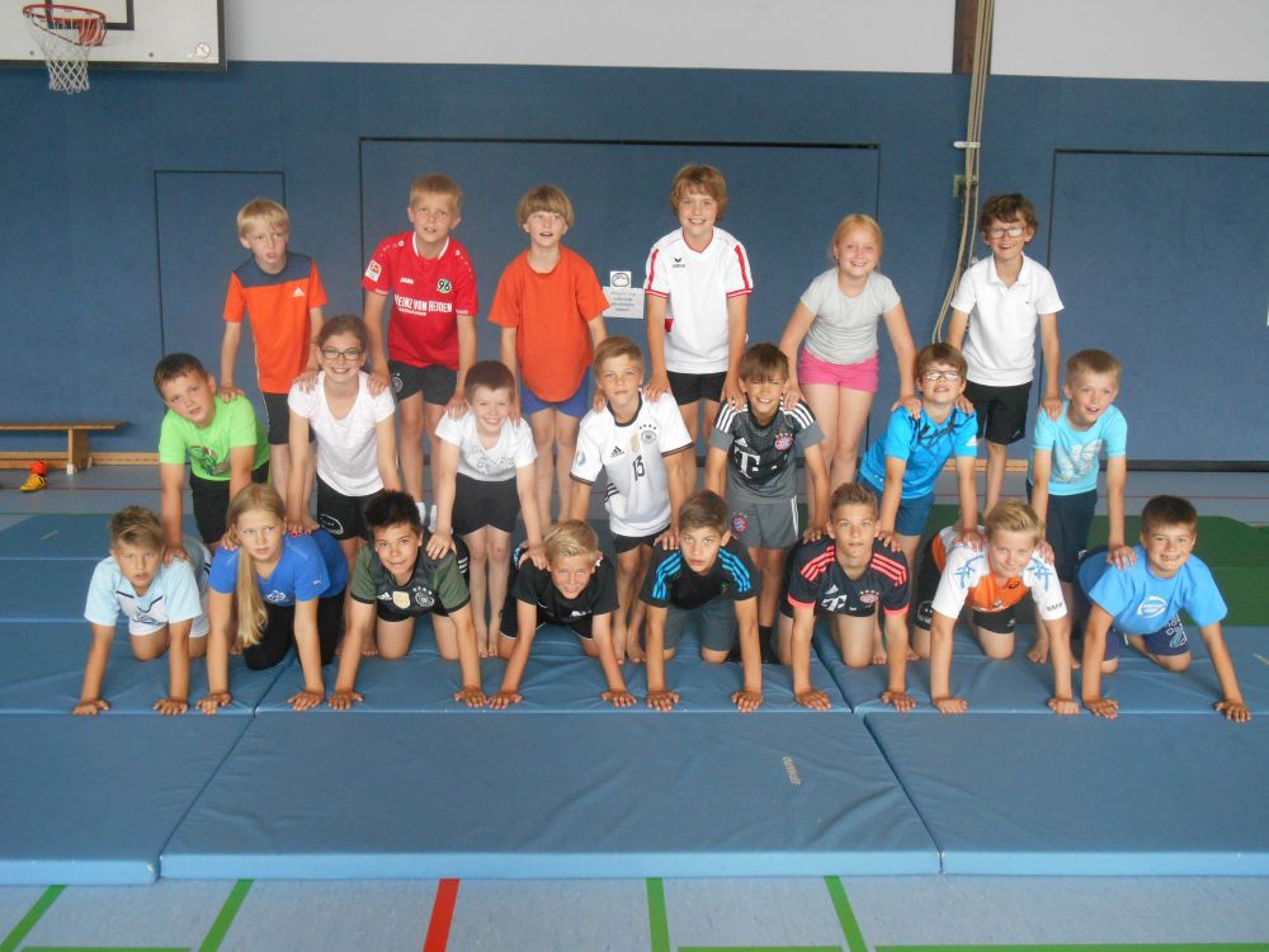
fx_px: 1283
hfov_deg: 52.6
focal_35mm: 35
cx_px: 634
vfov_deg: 40.7
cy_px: 476
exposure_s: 1/30
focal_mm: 6.3
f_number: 3.7
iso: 400
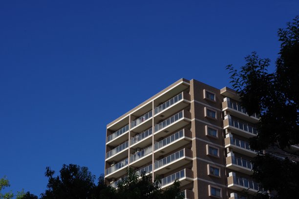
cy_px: 100
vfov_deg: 21.2
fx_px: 531
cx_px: 150
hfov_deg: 31.4
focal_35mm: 64
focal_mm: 42.5
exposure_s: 1/250
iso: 400
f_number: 16
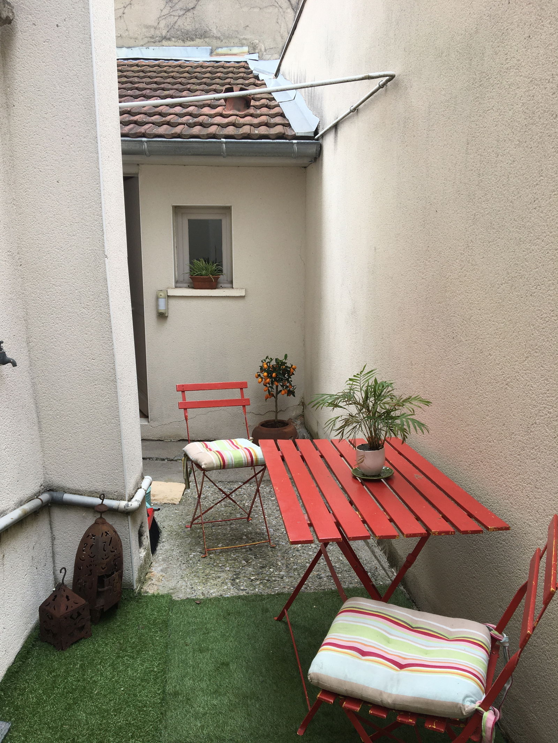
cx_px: 279
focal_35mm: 29
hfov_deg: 48.2
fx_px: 623
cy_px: 372
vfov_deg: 61.7
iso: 25
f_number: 2.2
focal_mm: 4.15
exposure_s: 1/268
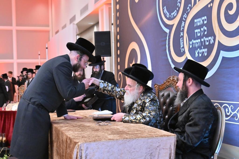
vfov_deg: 26.0
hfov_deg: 38.2
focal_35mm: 52
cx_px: 120
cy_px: 80
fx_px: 345
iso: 1600
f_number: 4
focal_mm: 35
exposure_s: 1/125
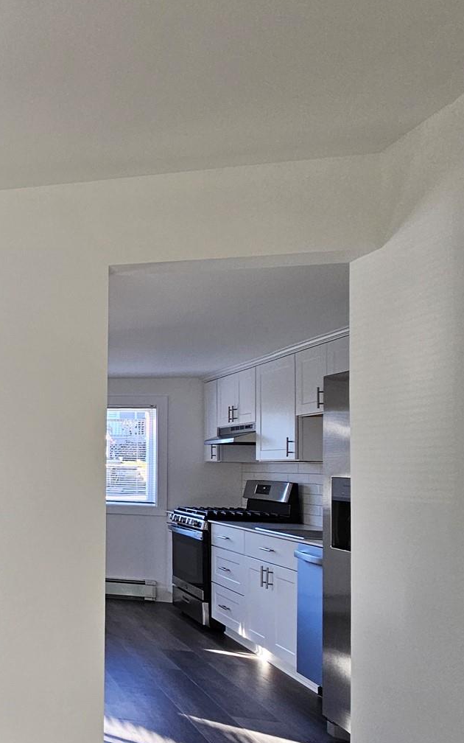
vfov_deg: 65.7
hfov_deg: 29.1
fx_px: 567
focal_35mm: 28
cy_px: 451
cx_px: -220
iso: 100
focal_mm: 2.2
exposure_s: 1/120
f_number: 2.2
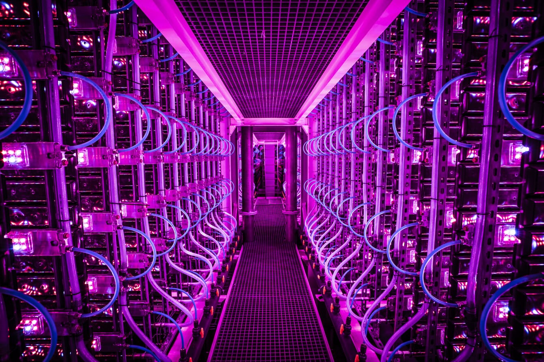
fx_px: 242
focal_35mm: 16
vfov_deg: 73.7
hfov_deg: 96.7
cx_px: 272
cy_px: 181
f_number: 5.6
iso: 100
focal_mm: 16
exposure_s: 1/200
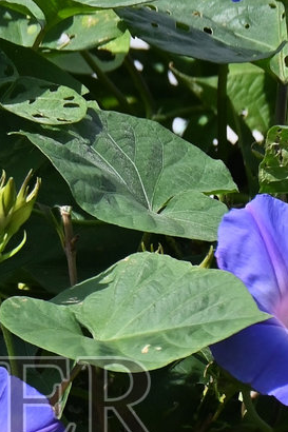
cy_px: 429
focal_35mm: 644
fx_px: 7734
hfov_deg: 2.1
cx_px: -5
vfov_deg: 3.2
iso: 200
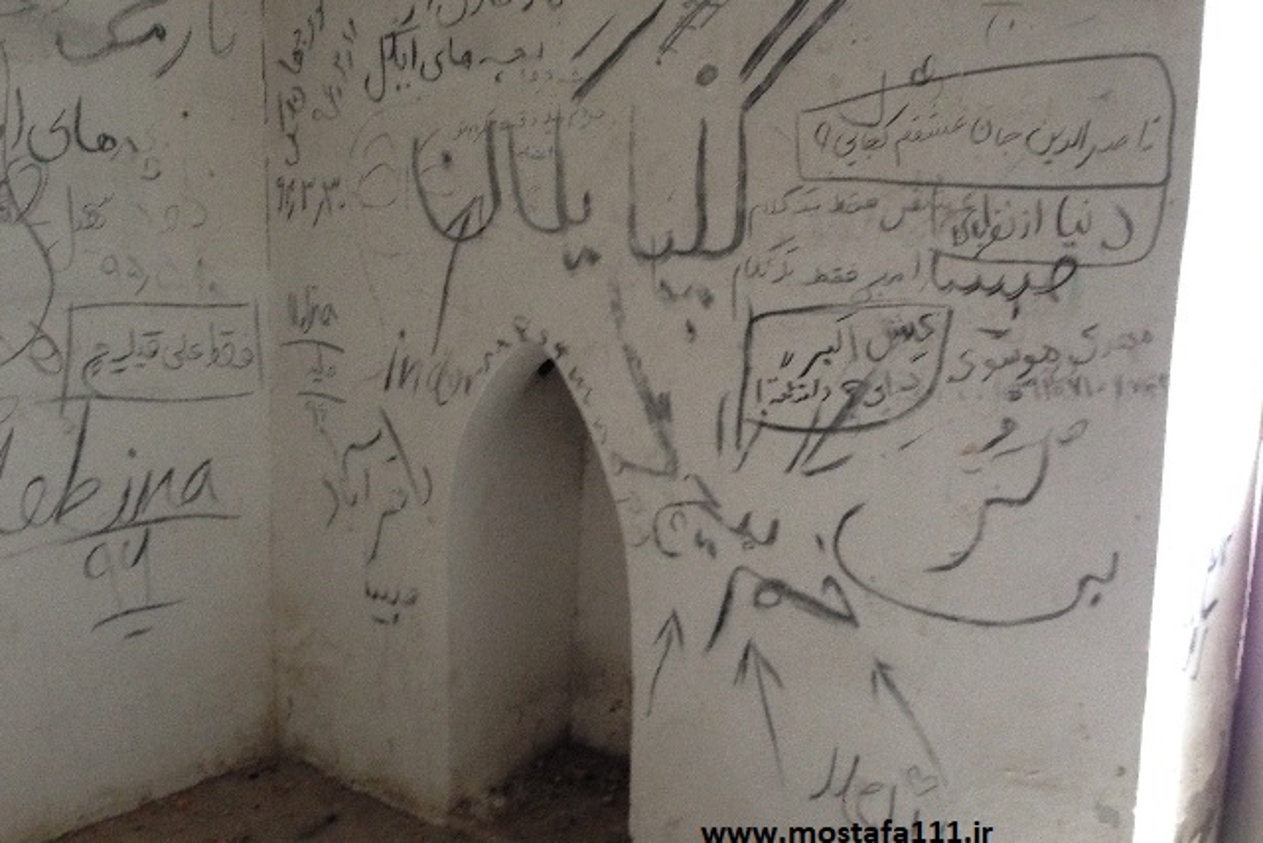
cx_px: 632
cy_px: 399
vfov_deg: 37.9
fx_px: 1228
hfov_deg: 54.4
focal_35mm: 35
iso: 250
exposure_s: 1/20
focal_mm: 4.12
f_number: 2.4
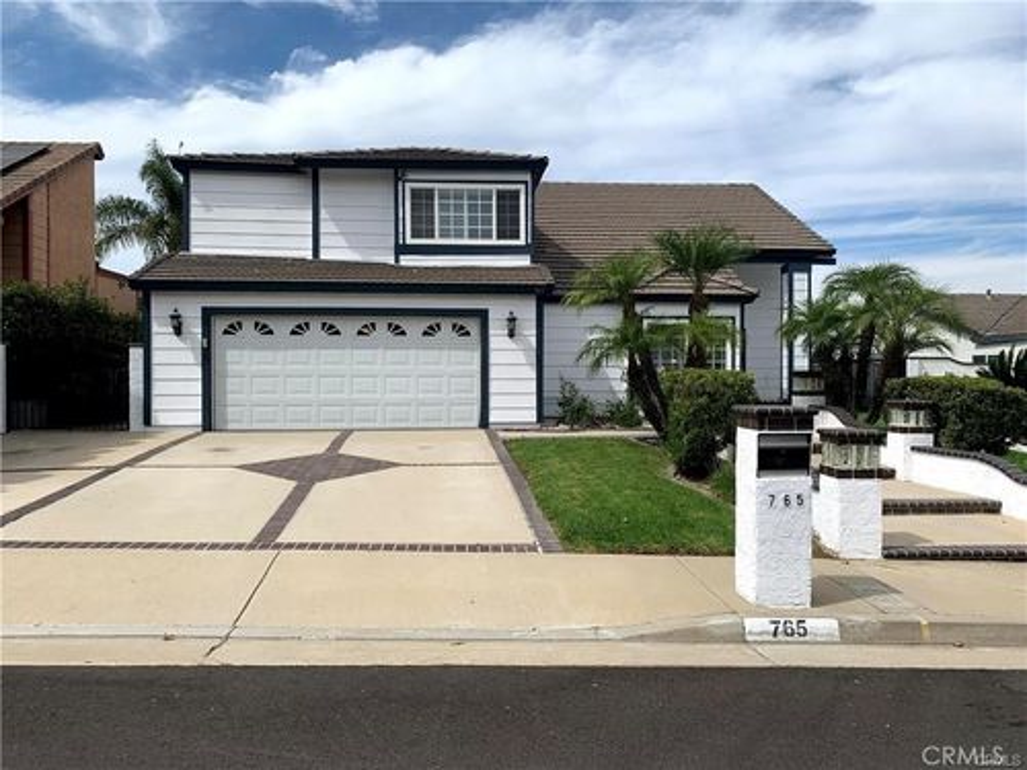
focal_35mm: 26
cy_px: 385
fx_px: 771
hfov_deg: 67.3
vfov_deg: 53.1
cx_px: 514
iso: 25
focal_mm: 4.25
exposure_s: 1/3937
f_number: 1.8
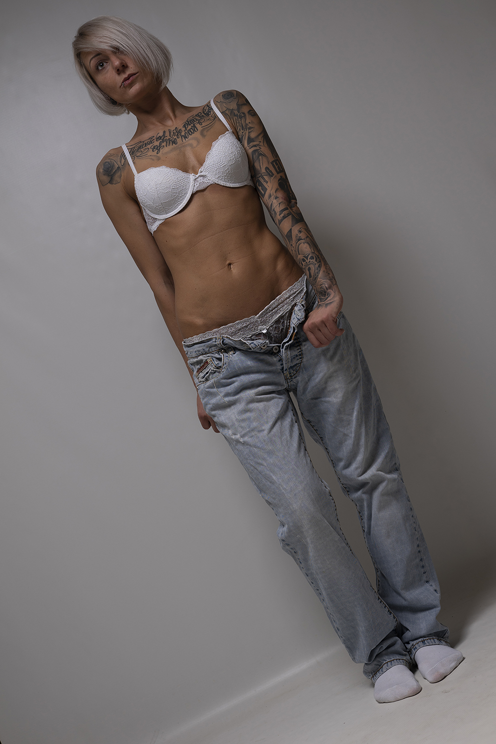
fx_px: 1033
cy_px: 372
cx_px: 248
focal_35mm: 50
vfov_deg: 39.6
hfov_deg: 27.0
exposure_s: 1/200
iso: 125
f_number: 5
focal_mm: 50
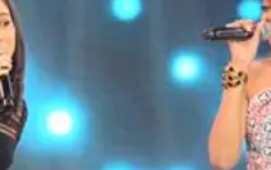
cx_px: -30
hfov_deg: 2.9
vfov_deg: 1.8
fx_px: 5408
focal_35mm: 732
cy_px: 161
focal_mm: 130
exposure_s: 1/200
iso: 5000
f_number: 5.6
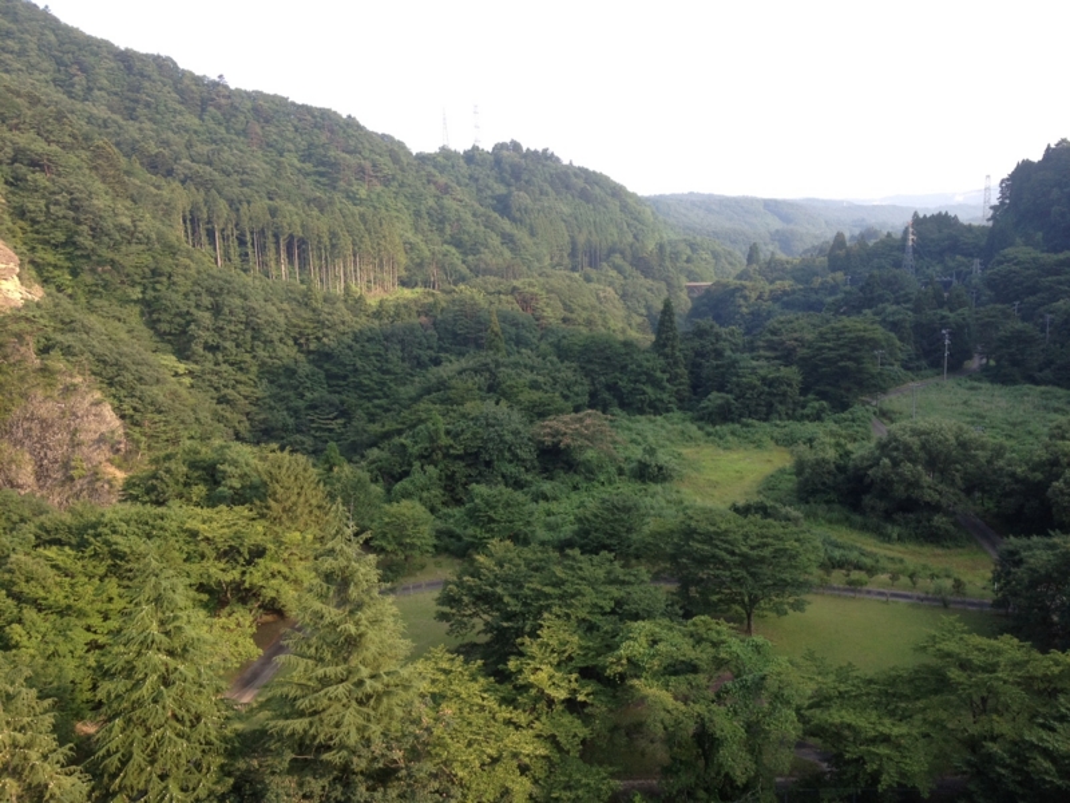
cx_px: 535
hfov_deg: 52.6
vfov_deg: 40.7
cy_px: 402
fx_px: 1082
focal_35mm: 35
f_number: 2.4
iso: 64
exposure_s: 1/339
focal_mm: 4.28
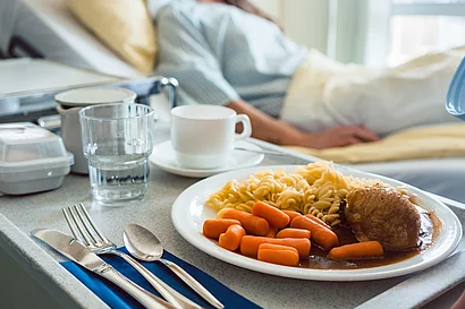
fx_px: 529
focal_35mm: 41
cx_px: 213
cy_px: 146
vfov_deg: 32.6
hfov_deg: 47.4
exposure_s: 1/125
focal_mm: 35
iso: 320
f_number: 4
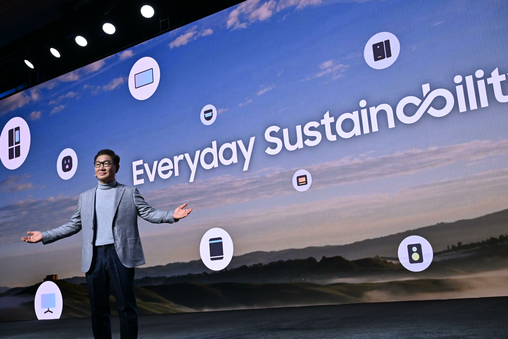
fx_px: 550
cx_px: 254
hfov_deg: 49.6
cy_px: 170
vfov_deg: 34.2
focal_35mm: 39
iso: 1600
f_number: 7.1
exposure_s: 1/125
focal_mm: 39
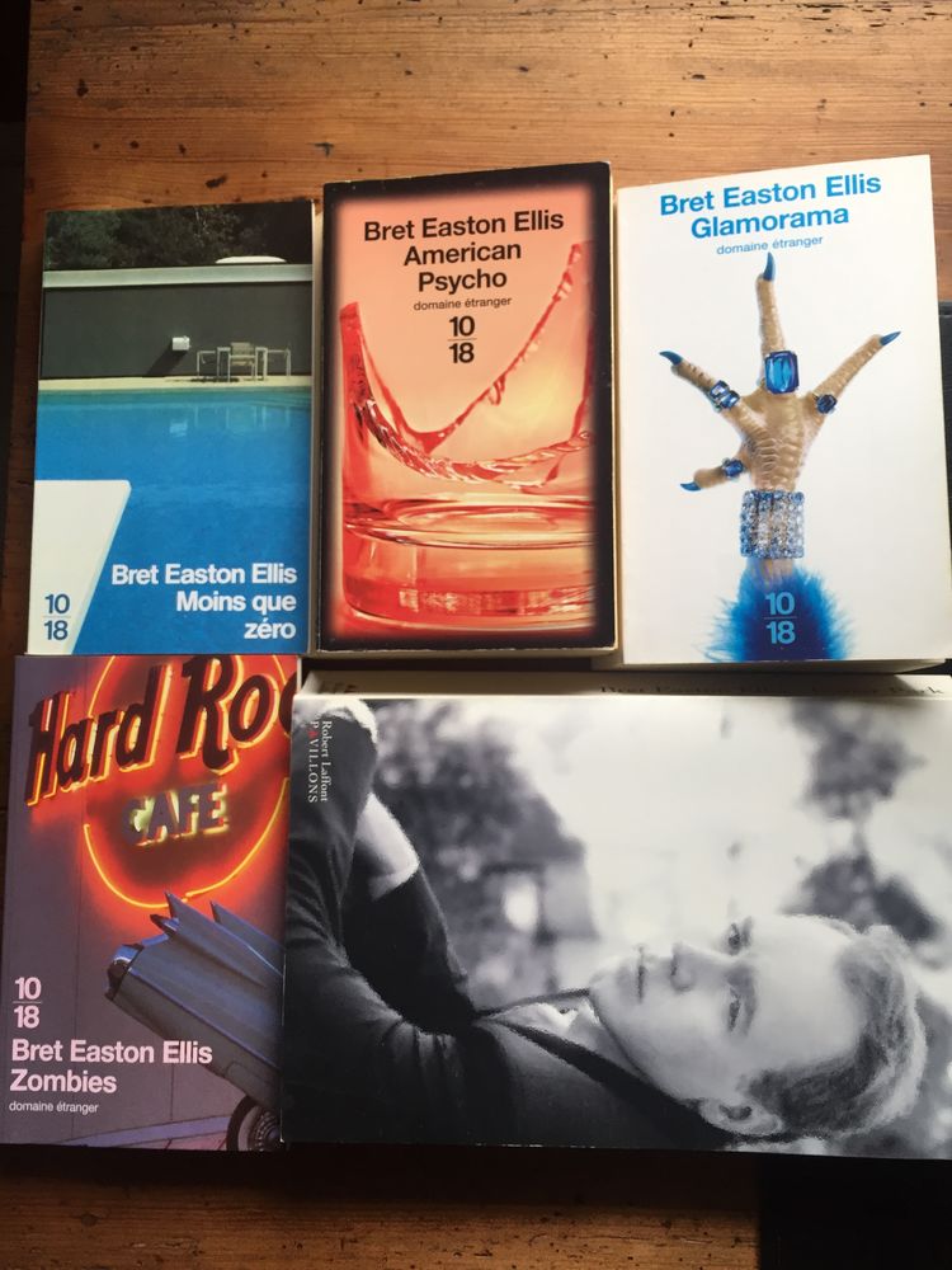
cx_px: 476
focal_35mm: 29
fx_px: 1063
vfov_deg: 61.7
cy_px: 635
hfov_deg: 48.2
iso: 32
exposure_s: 1/33
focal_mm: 4.15
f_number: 2.2
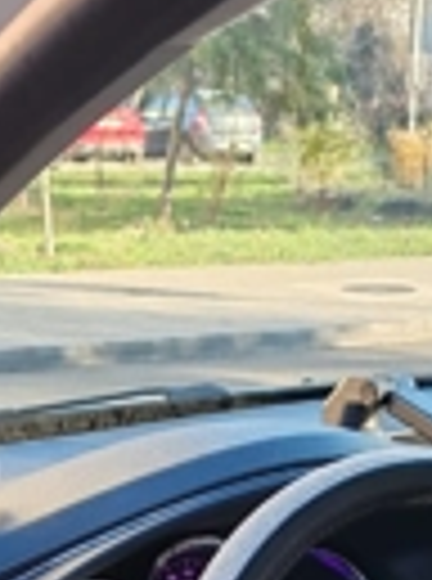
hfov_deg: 17.4
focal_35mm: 84
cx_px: 306
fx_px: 1405
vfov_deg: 20.0
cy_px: 881
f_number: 1.9
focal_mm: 6.12
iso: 100
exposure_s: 1/100
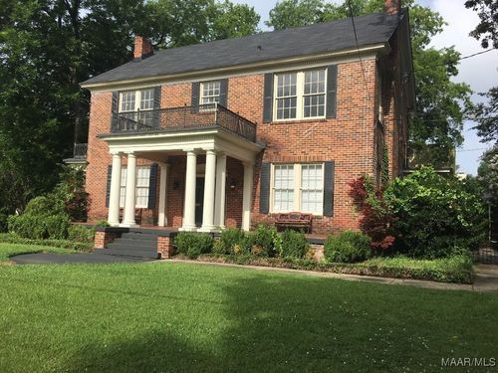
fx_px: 417
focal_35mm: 29
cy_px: 186
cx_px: 249
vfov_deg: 48.2
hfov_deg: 61.7
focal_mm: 4.15
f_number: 2.2
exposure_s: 1/1479
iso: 25
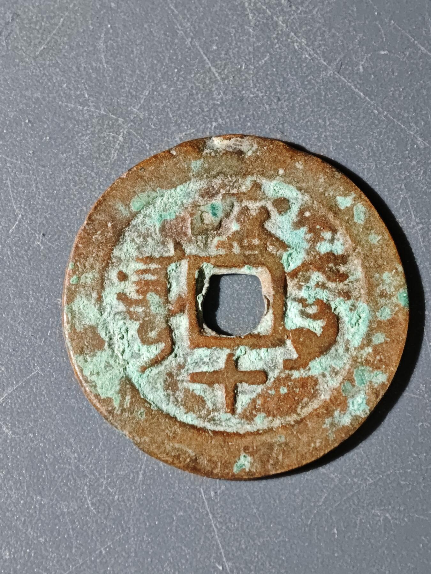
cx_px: 216
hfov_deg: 15.2
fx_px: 1610
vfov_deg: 20.2
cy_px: 287
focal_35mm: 97
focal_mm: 9
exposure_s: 1/100
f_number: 2
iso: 400
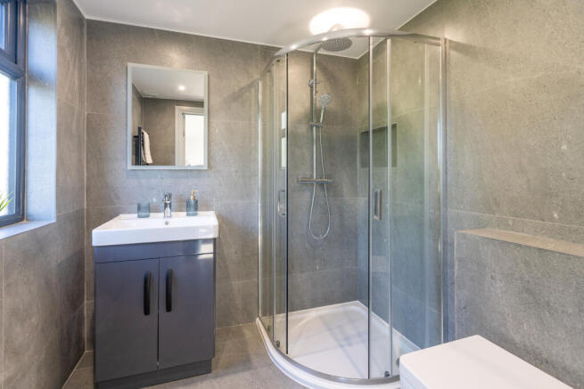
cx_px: 292
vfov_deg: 73.8
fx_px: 260
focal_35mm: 16
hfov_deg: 96.7
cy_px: 194
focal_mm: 16
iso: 320
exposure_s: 1/15
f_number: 8
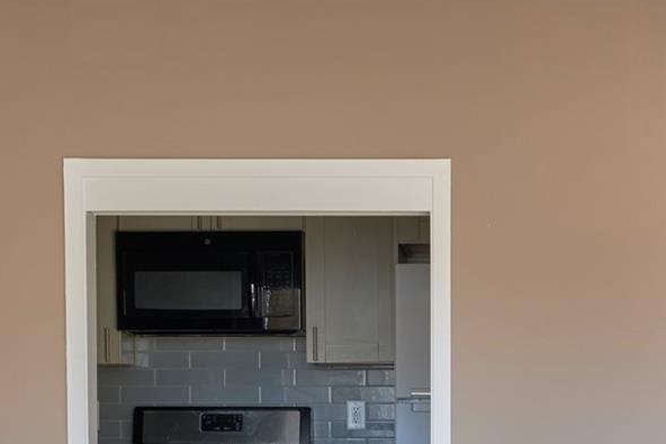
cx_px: 469
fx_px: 1536
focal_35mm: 83
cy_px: 509
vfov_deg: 15.9
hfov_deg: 24.3
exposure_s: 1/4
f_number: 8
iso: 160
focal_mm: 16
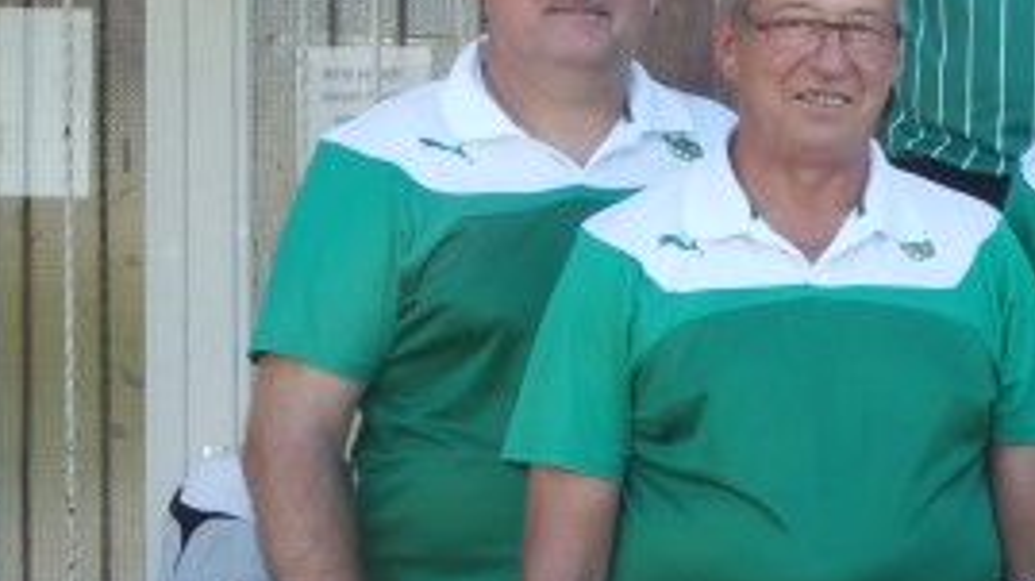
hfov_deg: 10.3
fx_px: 5294
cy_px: 539
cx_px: 2062
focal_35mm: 193
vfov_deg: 6.3
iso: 100
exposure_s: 1/100
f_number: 4.5
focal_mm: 28
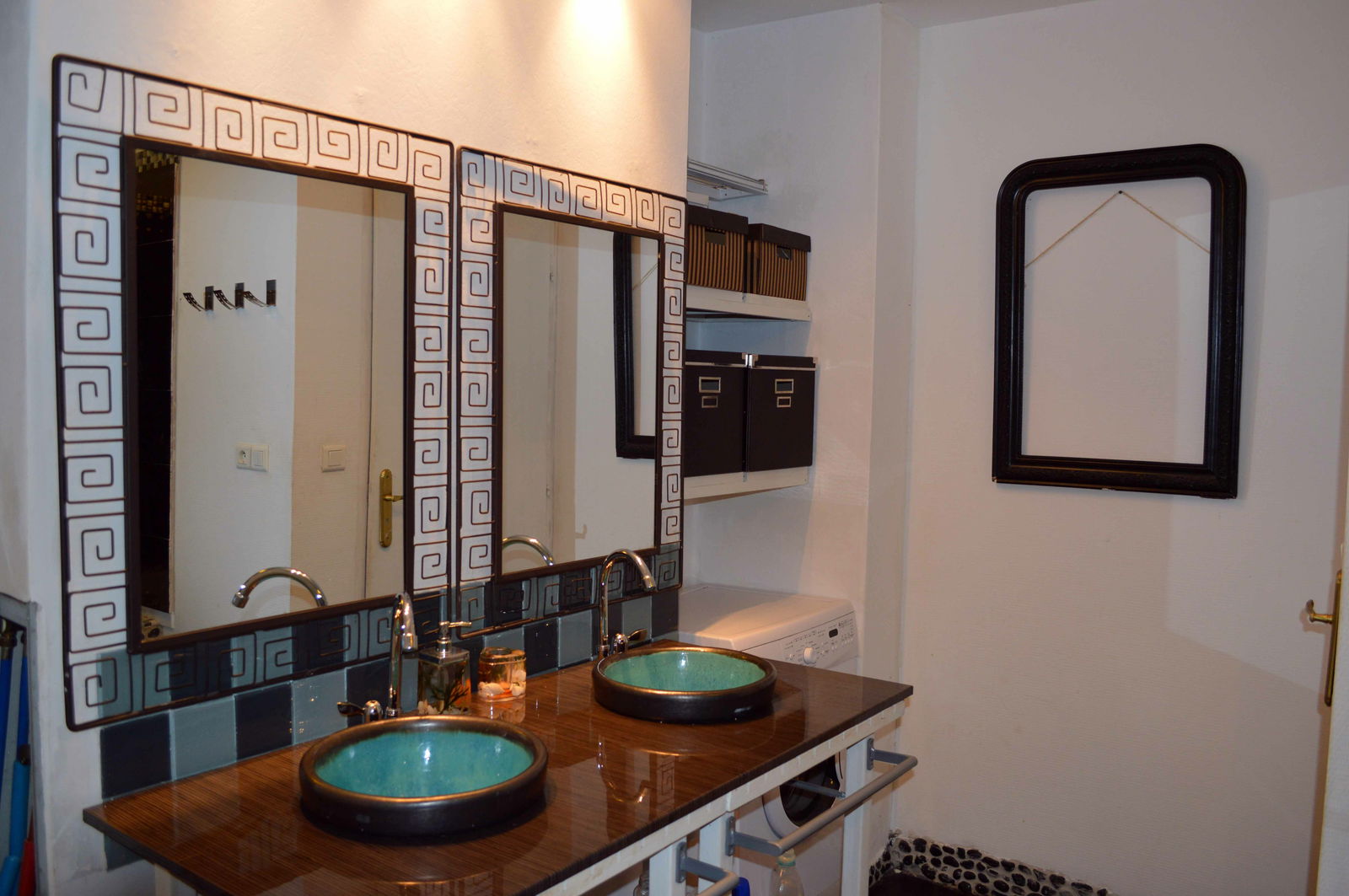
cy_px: 448
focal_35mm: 27
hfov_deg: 67.4
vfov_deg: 47.8
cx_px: 674
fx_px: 1011
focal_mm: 18
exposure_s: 1/60
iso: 450
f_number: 3.5
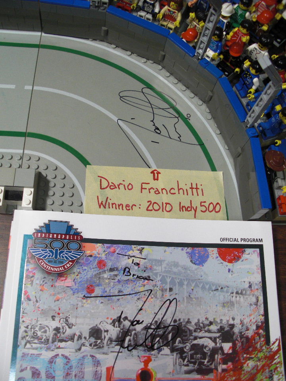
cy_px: 190
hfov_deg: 39.7
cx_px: 143
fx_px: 397
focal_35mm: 36
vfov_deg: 51.4
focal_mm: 6.3
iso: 200
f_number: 2.8
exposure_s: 1/40
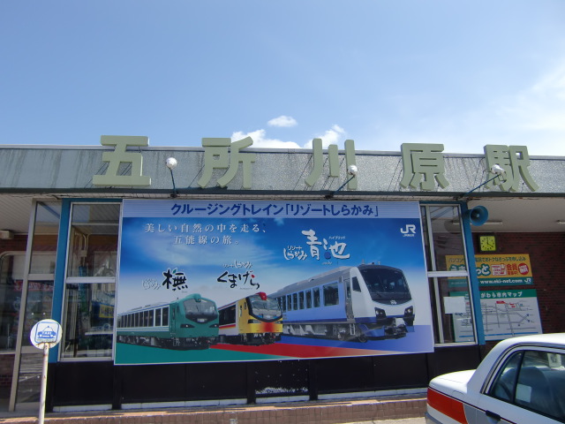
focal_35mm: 28
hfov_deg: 63.4
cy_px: 212
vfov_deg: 49.7
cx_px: 282
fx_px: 457
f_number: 7
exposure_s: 1/200
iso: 64
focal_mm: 4.9
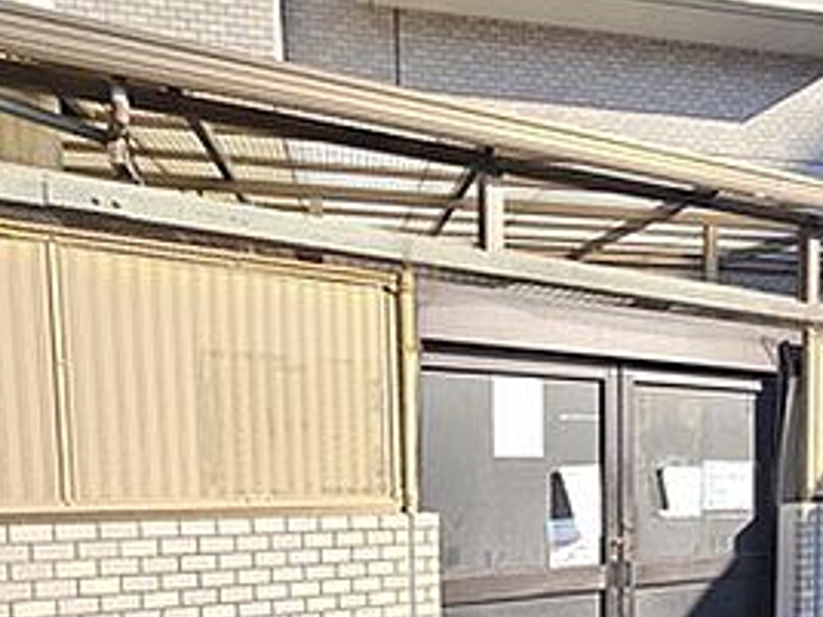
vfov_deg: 41.8
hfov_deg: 57.2
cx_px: 544
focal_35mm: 31
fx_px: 737
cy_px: 556
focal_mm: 2.2
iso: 50
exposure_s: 1/641
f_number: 2.2
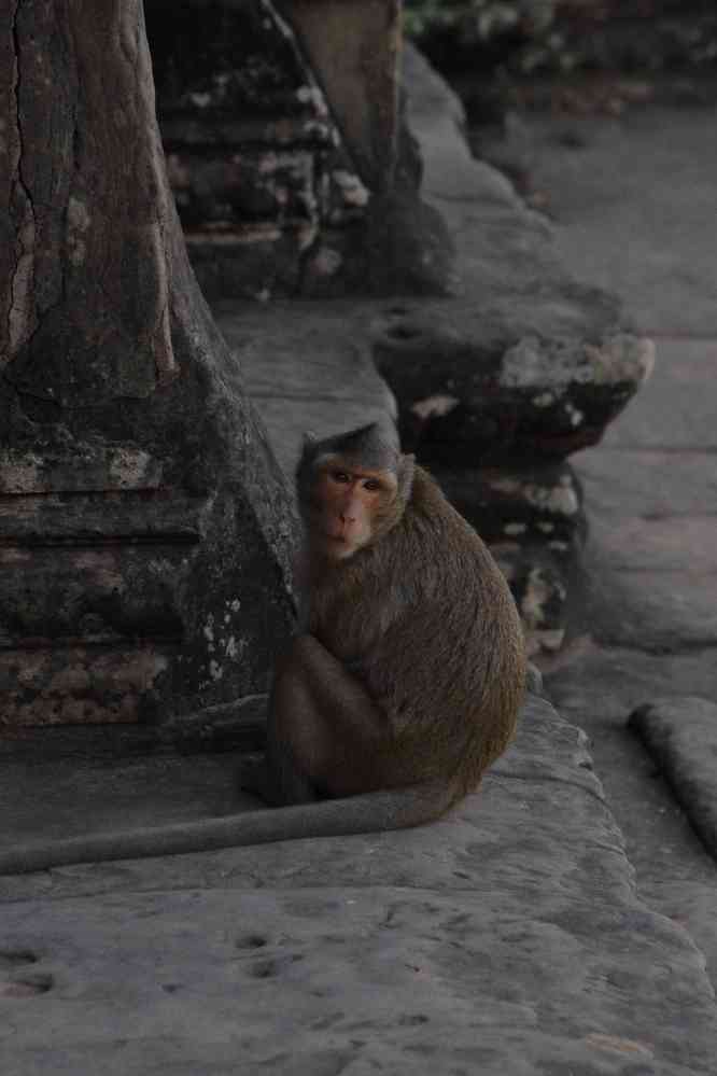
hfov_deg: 6.1
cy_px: 538
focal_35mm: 225
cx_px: 358
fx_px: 6721
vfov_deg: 9.1
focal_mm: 150
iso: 3200
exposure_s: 1/200
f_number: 7.1
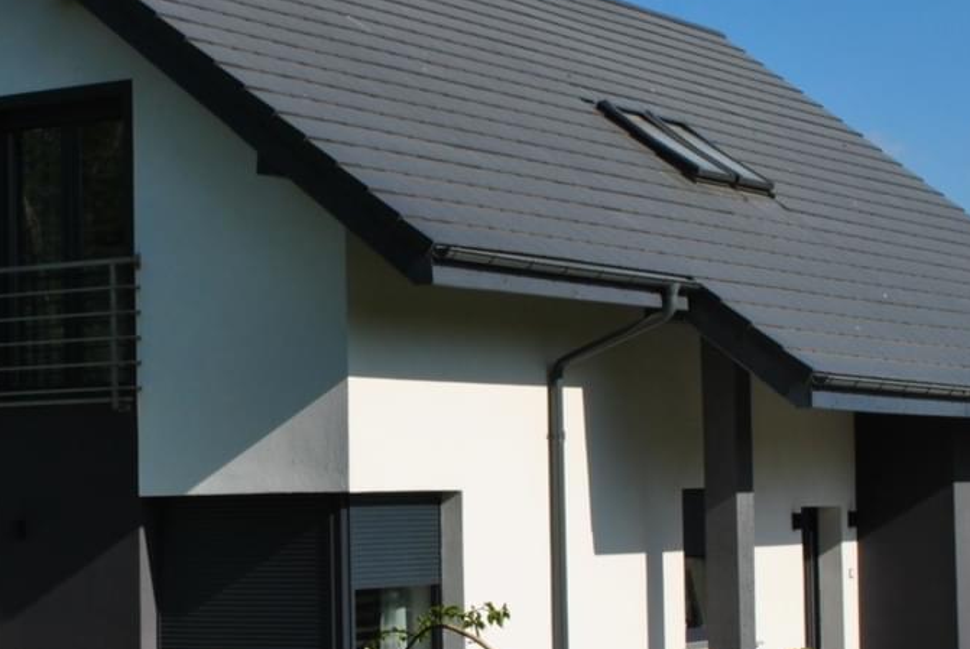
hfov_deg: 20.7
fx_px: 2643
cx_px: 261
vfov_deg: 14.0
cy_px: 376
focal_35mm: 98
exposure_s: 1/250
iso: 110
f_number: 10
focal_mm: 26
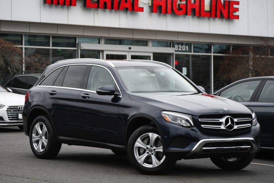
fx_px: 981
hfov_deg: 15.9
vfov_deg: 10.6
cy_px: 92
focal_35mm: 129
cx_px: 137
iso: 125
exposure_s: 1/200
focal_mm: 86
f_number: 4.8
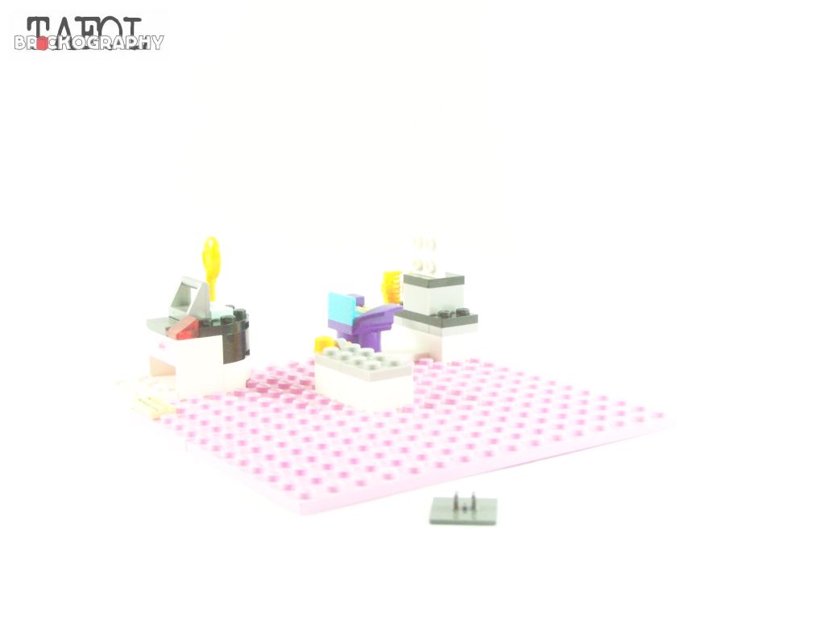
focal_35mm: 51
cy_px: 310
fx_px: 1215
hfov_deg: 37.5
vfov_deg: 28.6
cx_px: 412
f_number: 4
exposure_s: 1/60
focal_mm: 8.5
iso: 400
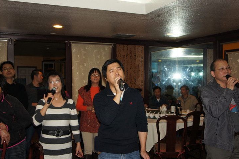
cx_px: 117
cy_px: 81
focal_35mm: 39
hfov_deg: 49.6
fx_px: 259
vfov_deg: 34.1
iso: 200
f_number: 4
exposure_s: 1/60
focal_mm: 24
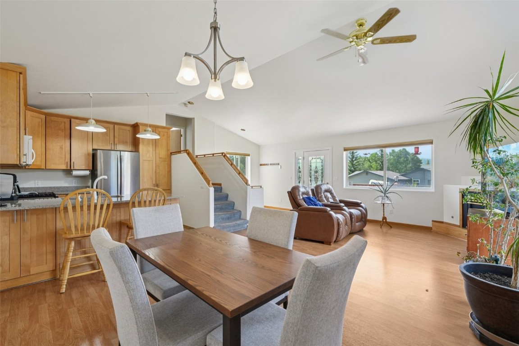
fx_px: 216
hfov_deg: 100.4
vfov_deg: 77.3
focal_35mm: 15
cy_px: 173
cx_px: 260
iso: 800
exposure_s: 1/20
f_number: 8
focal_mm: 10
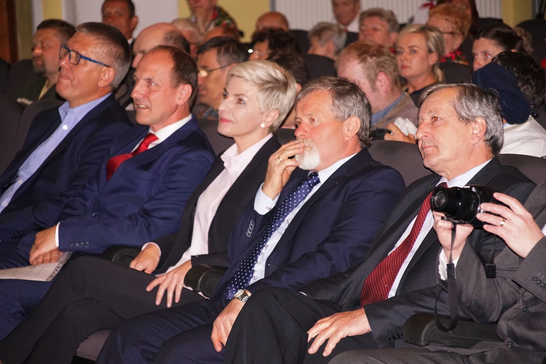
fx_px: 2389
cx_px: 273
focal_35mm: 158
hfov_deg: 13.0
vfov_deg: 8.7
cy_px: 182
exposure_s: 1/60
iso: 3200
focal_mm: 105
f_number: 5.6
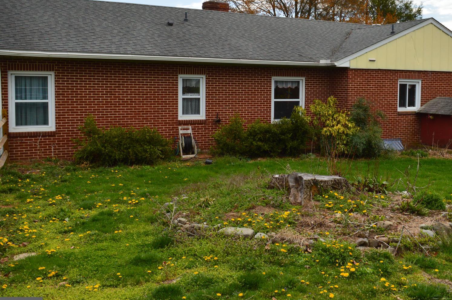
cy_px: 113
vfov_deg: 35.7
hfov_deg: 51.3
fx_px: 464
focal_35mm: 37
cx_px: 286
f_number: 10
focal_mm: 18
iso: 400
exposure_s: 1/320
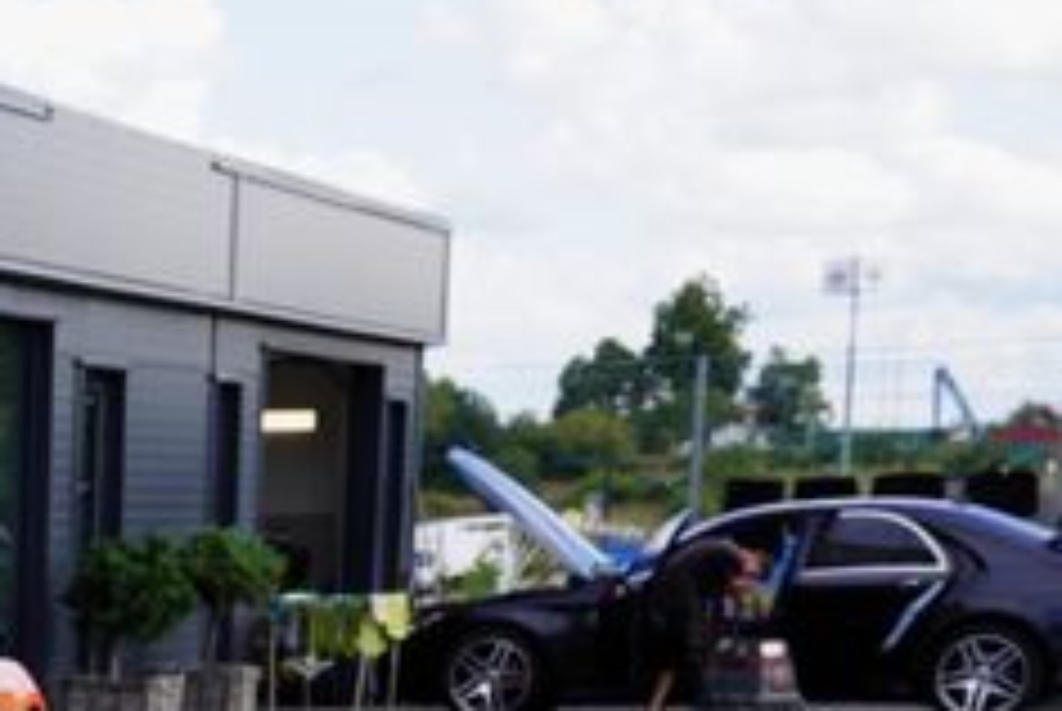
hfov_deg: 12.4
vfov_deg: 9.1
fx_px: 4224
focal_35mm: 143
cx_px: -1170
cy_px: 1366
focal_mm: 33
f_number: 7.1
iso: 100
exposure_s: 1/100
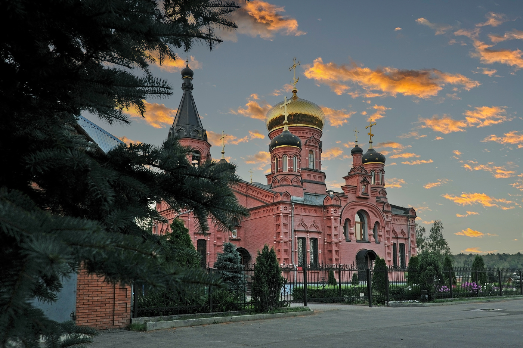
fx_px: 407
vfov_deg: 46.4
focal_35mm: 28
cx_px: 262
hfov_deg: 65.5
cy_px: 174
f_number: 9
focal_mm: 28
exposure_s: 1/30
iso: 320
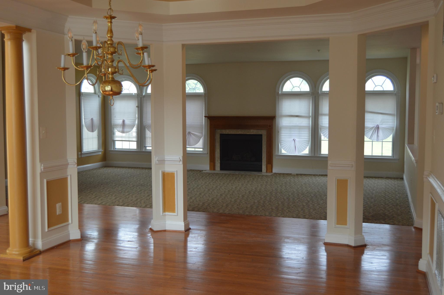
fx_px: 480
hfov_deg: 49.6
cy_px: 148
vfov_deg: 34.1
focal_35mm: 39
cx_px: 222
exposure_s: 1/125
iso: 400
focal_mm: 26
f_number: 5.6
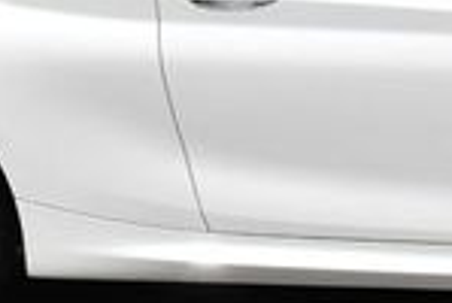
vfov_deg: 5.0
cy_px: -133
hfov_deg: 7.5
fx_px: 3447
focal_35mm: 274
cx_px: 452
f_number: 9
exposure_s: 1/320
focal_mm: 32
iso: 100
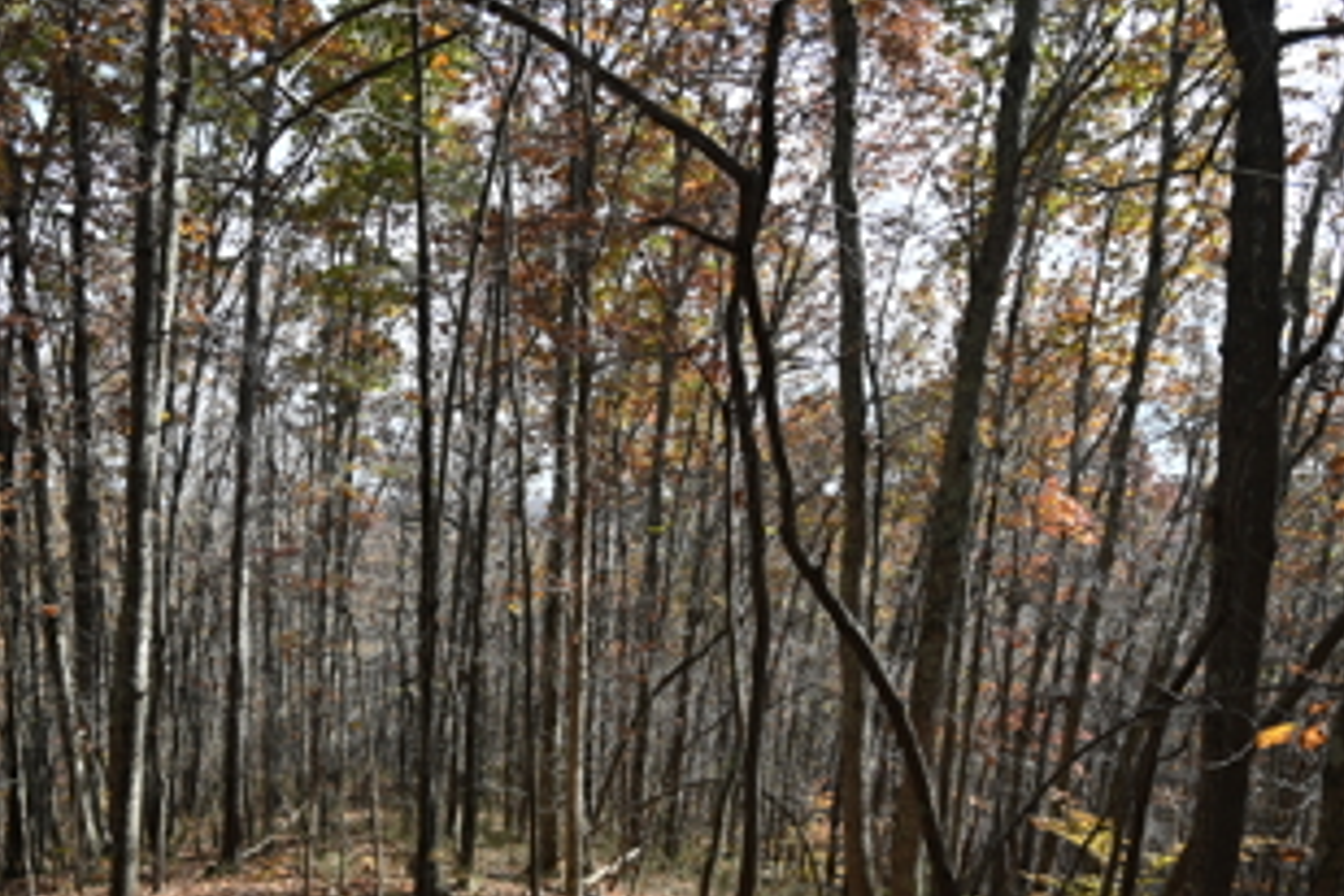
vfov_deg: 40.2
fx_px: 1195
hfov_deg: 56.5
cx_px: 374
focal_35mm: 32
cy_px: 648
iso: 160
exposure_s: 1/250
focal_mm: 15
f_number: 5.6
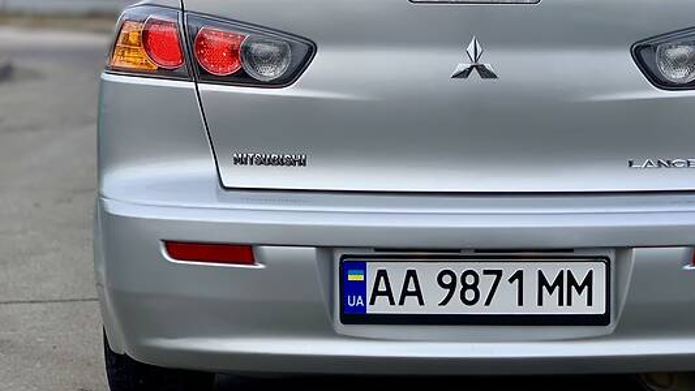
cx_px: 469
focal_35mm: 85
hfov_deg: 24.9
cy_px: 130
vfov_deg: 14.2
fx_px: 1567
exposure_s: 1/279
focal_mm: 6
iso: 16
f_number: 2.4
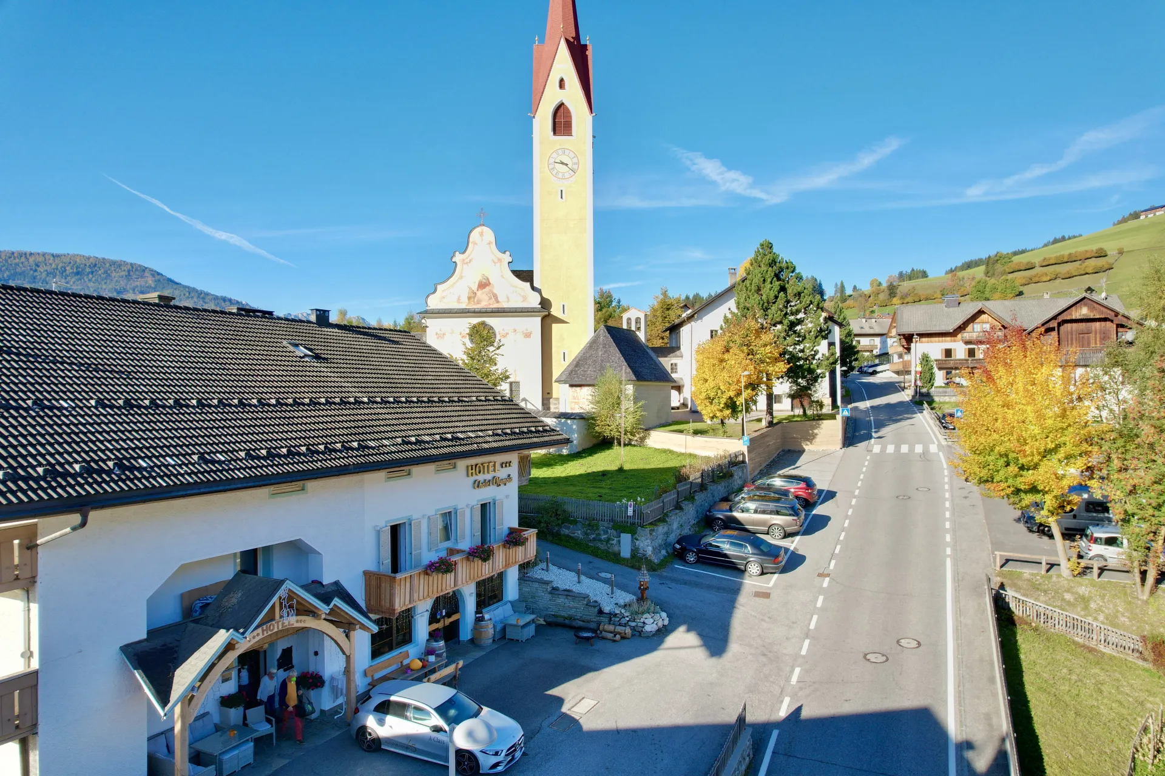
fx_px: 712
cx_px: 582
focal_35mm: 22
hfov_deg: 78.6
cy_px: 388
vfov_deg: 57.2
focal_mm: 8.38
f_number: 2.8
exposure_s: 1/1000
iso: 100
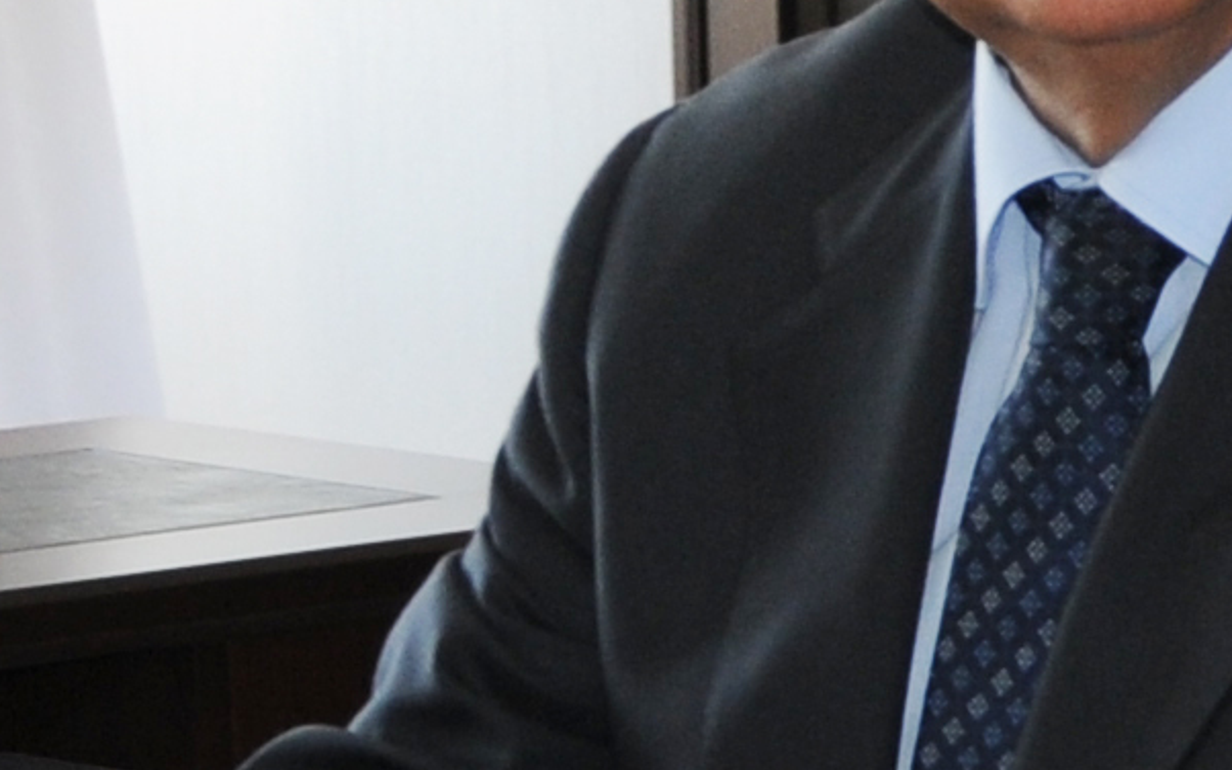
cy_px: 2
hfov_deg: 8.0
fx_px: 8762
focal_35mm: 261
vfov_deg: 5.0
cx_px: 1246
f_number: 3.8
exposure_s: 1/60
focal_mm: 24
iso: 250
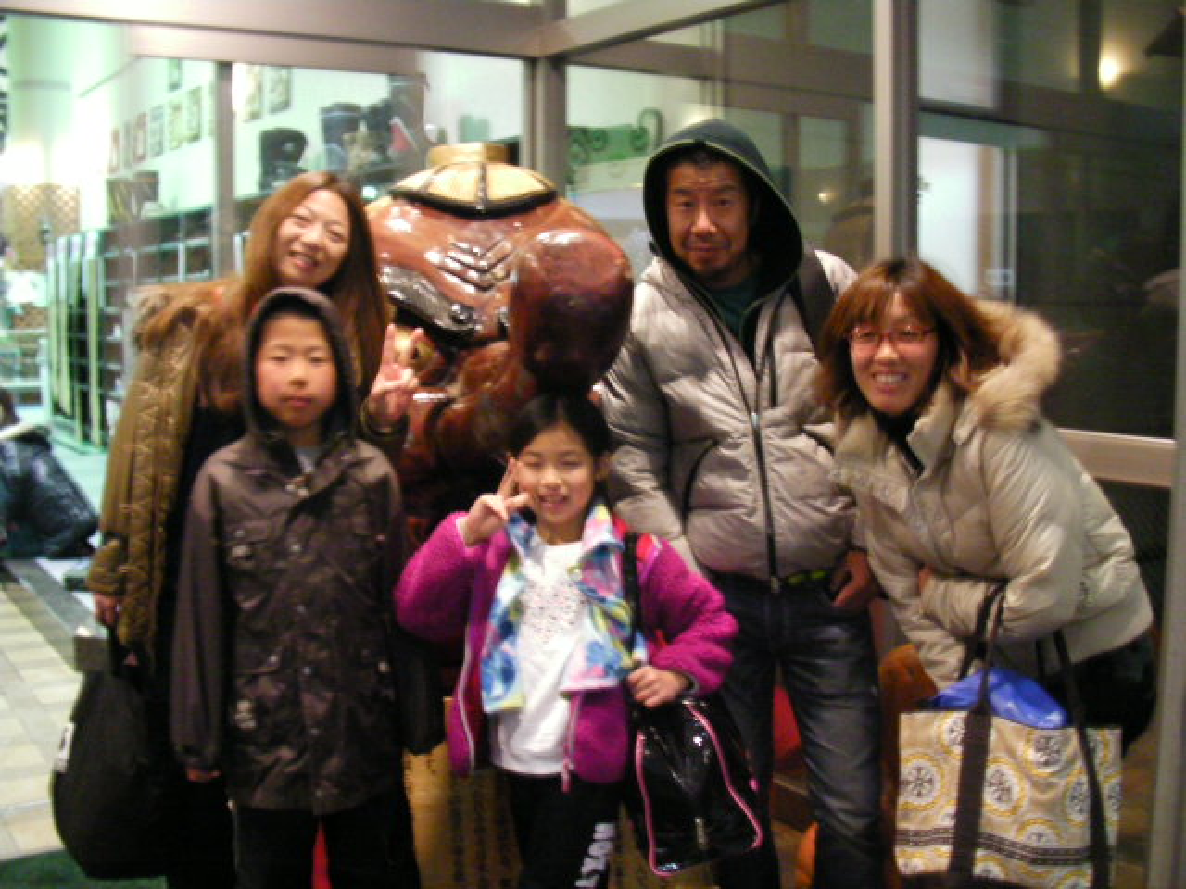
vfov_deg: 37.7
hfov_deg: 49.0
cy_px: 444
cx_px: 593
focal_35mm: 38
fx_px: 1302
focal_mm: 6.3
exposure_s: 1/2
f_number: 3.5
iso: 361
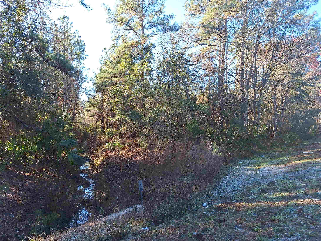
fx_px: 223
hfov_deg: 71.6
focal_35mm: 24
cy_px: 117
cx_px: 155
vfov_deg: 56.8
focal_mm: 5.54
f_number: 1.8
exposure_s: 1/358
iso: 25
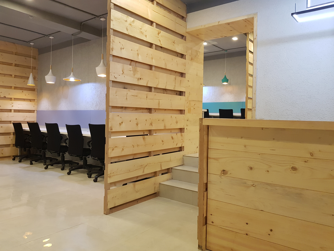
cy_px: 126
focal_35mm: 26
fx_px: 251
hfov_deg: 67.3
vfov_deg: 53.1
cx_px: 167
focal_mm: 4.2
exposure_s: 1/50
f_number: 1.7
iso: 160
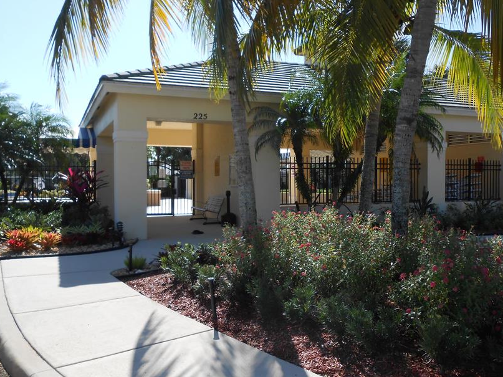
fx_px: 479
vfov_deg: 42.9
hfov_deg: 55.4
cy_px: 188
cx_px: 251
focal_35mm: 33
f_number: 3.5
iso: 80
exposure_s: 1/640
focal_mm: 4.6
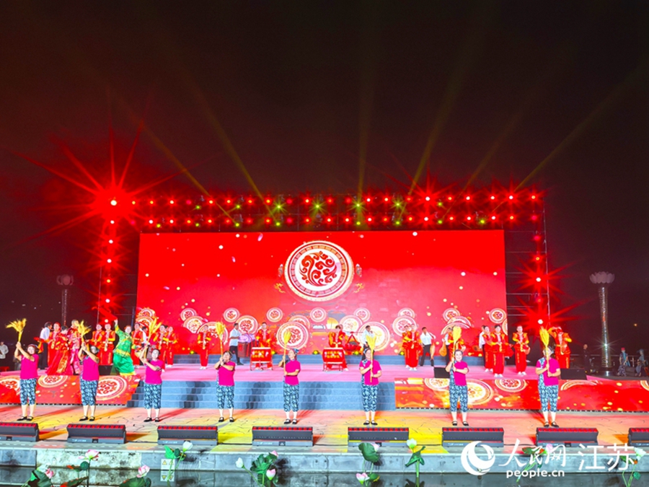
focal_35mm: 33
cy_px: 244
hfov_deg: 55.4
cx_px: 324
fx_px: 619
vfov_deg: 42.9
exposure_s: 1/120
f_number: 4
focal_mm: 5.75
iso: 200
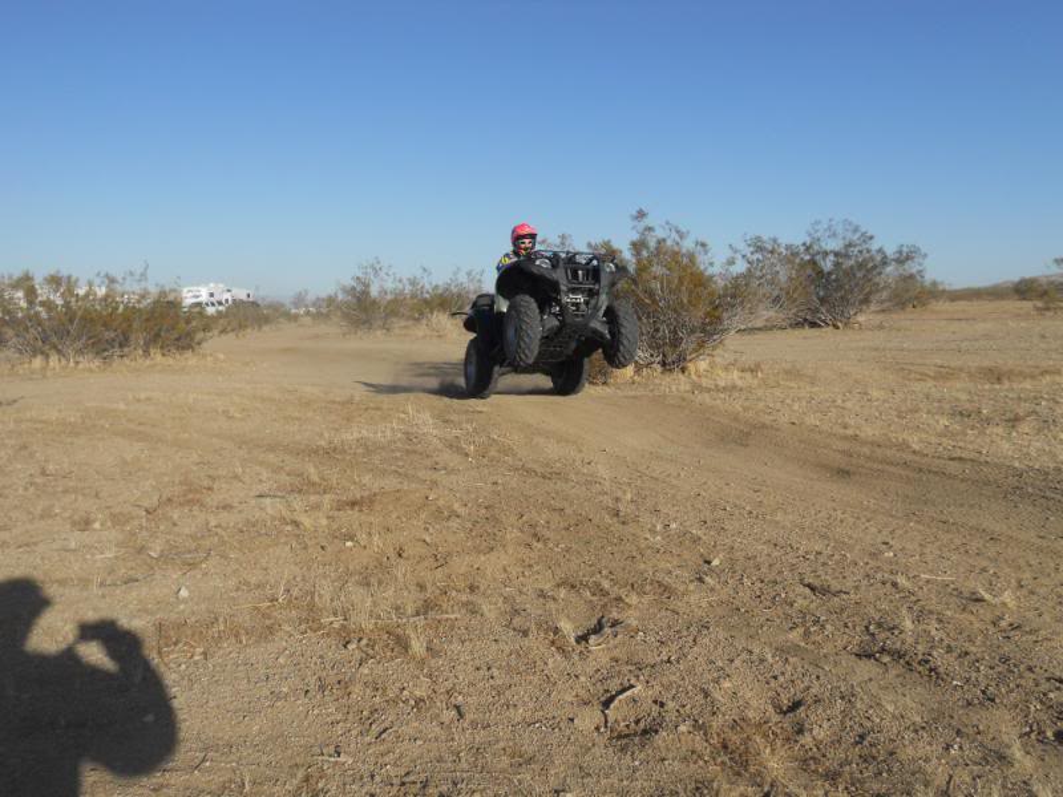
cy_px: 398
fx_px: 983
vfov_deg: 44.2
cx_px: 532
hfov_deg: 56.8
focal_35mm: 32
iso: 80
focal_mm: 5.8
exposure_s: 1/1250
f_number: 3.5
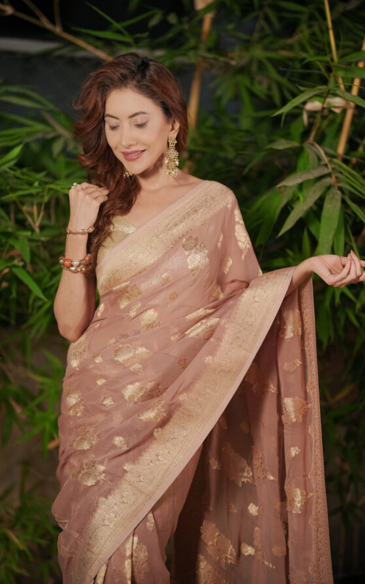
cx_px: 186
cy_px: 293
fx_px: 1385
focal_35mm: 87
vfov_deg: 23.8
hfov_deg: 15.0
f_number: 1.4
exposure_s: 1/800
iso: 640
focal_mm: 85
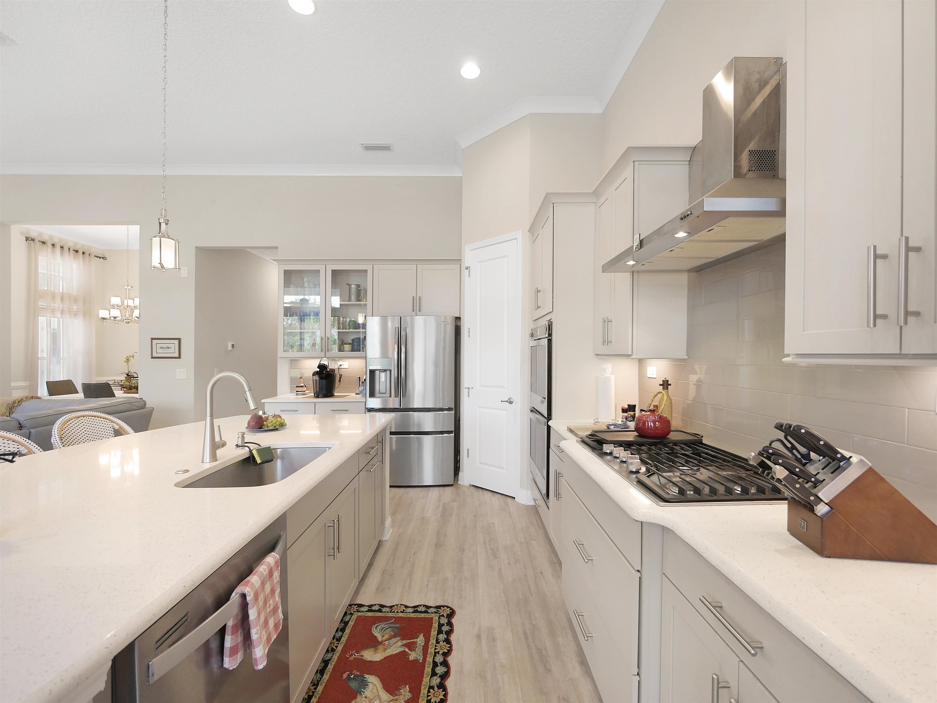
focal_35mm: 14
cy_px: 352
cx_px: 468
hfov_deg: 102.1
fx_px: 379
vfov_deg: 85.7
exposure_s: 1/400
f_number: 4
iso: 400
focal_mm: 7
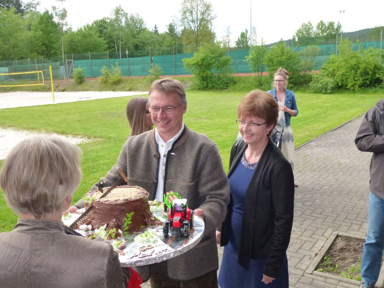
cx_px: 192
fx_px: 366
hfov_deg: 55.4
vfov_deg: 42.9
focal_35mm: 33
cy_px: 144
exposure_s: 1/250
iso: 320
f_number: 3.6
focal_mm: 5.9
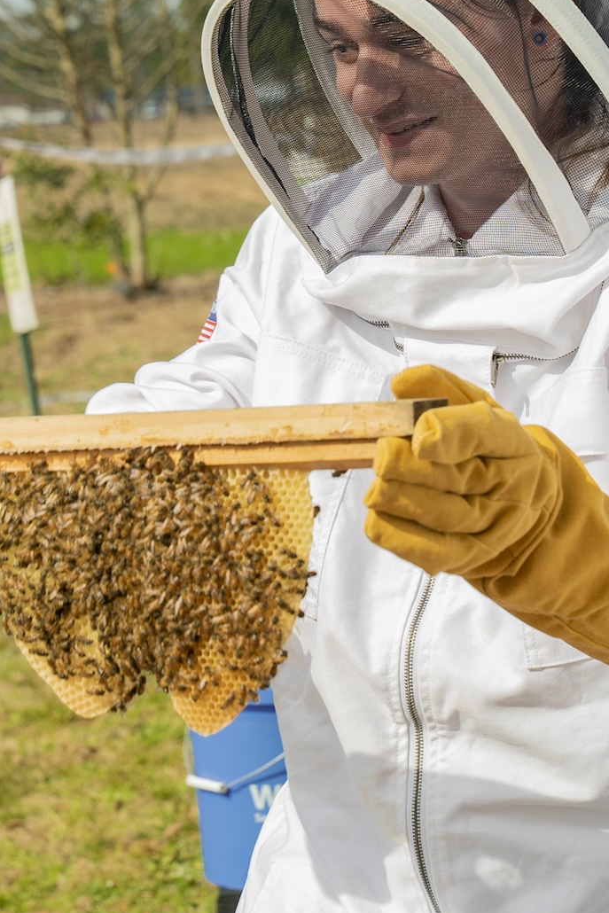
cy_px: 355
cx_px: 191
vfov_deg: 15.1
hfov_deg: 10.1
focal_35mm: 136
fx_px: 3450
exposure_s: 1/60
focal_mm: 70
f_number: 7.1
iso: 100
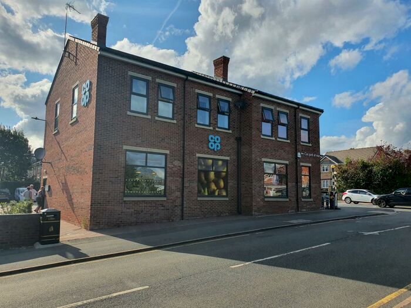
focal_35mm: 26
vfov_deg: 53.1
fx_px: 309
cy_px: 154
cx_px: 206
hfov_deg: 67.3
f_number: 2.4
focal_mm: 4.32
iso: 50
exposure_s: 1/1852
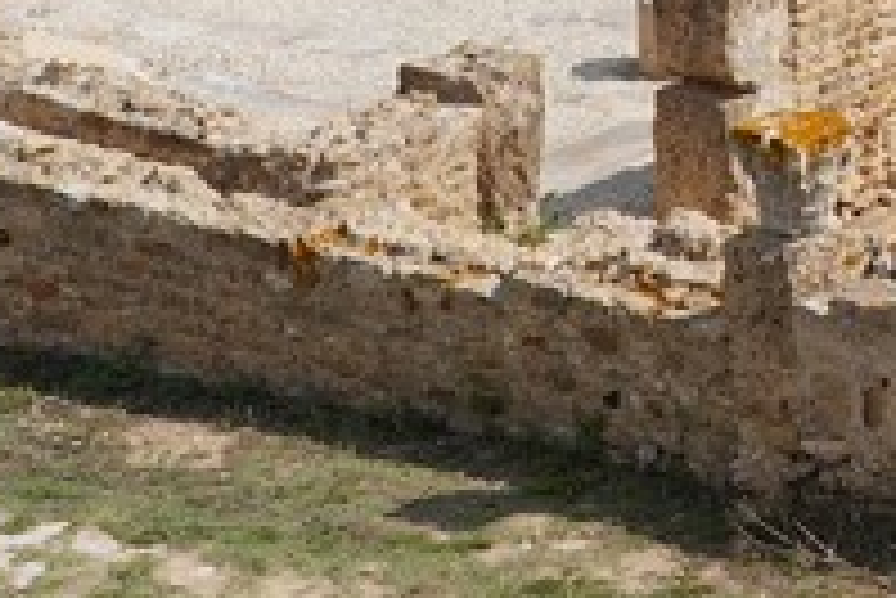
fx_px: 4956
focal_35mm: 199
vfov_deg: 6.4
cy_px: -1039
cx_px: 1337
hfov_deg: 10.0
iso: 125
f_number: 8
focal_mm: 33
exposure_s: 1/400
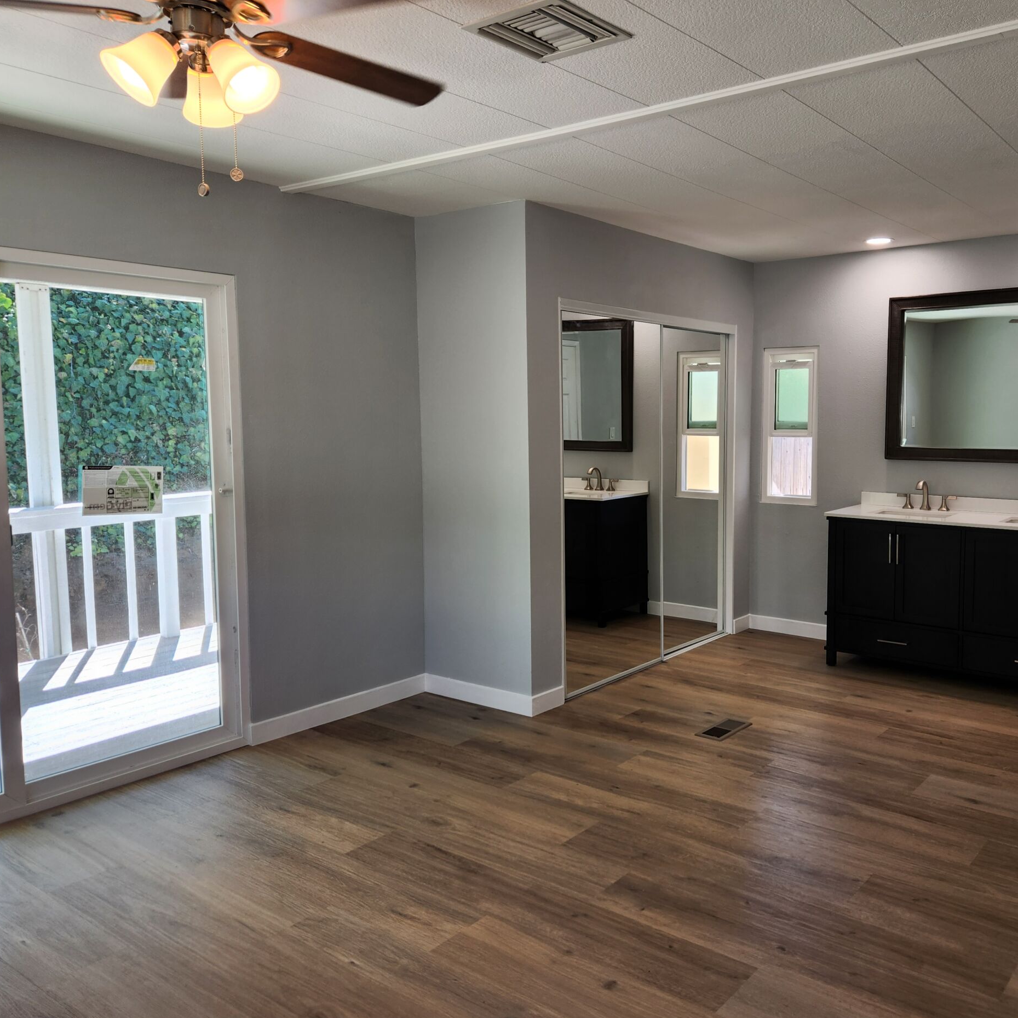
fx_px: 932
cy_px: 499
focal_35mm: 28
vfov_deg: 57.3
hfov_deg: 56.6
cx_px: 633
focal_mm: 5.4
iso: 40
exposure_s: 1/120
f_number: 1.8
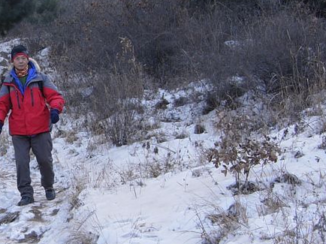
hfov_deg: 22.5
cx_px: 32
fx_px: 800
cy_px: 134
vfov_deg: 17.3
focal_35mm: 85
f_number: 3.4
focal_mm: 7.5
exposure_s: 1/98.7
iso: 50
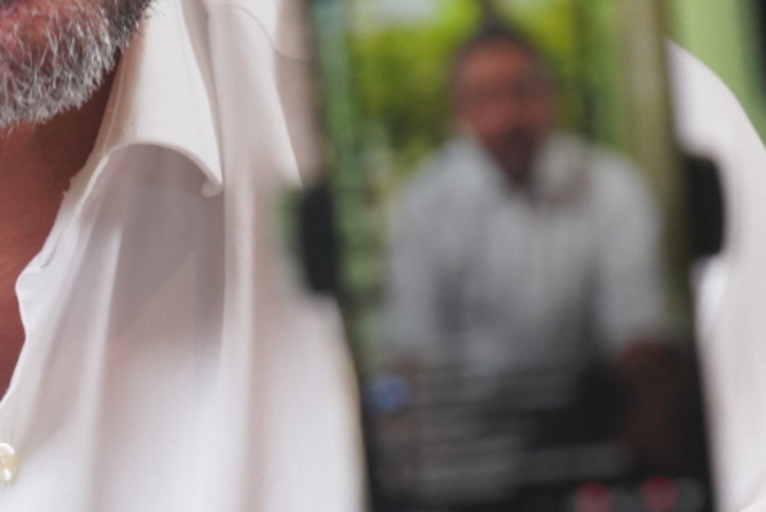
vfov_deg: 2.4
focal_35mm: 577
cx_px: 463
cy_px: -121
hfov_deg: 3.6
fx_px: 12284
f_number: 5
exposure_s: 1/160
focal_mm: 170
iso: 1600
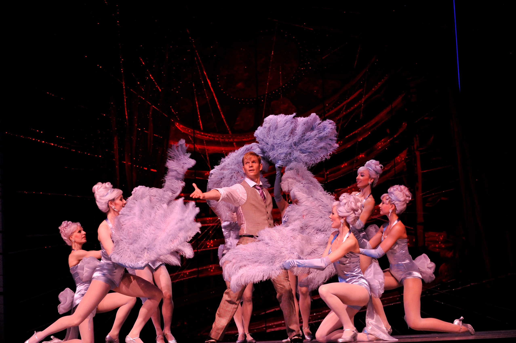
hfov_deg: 24.8
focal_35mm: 82
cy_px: 172
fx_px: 1174
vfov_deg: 16.6
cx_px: 258
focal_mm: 82
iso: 3200
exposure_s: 1/160
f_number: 5.6
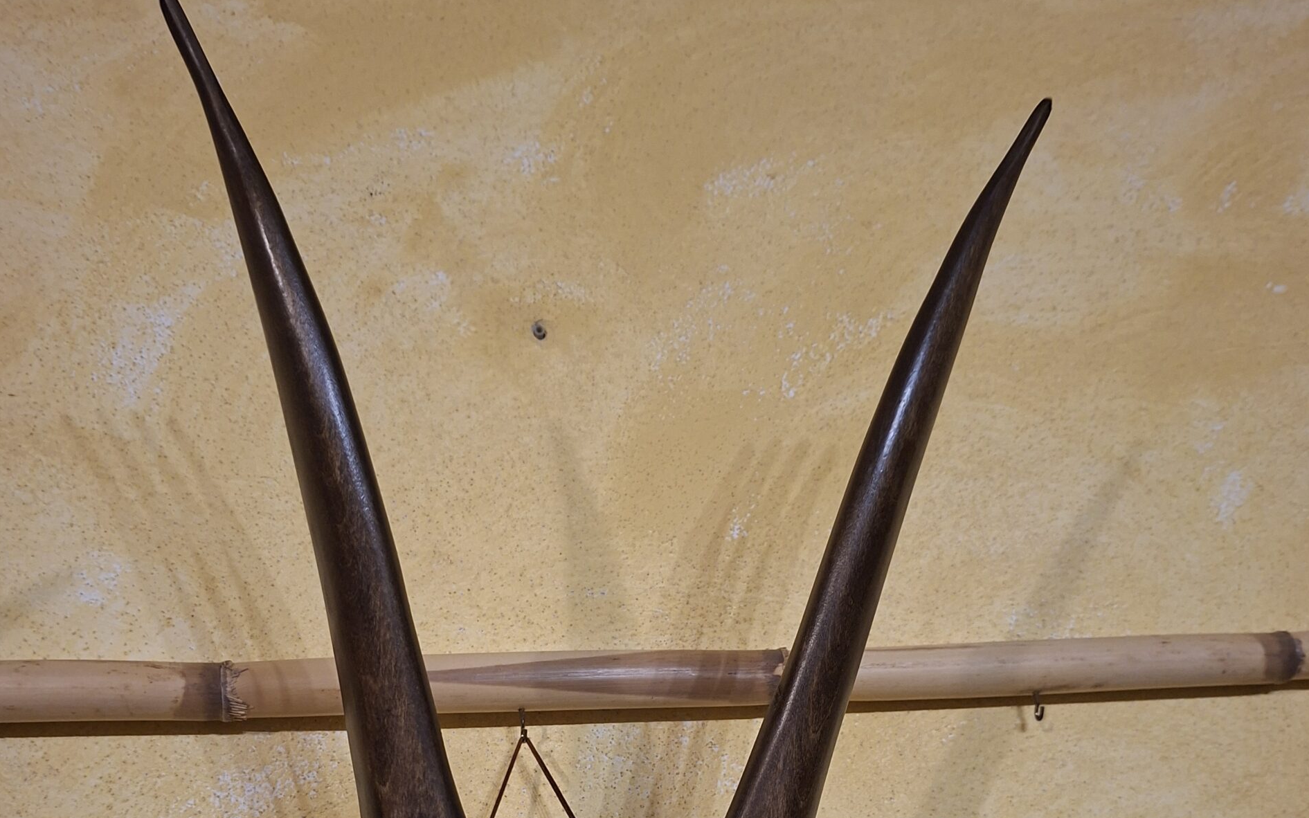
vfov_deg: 36.0
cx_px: 651
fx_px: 1177
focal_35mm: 33
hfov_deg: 58.1
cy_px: 739
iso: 400
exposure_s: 1/33
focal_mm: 5.54
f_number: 1.8
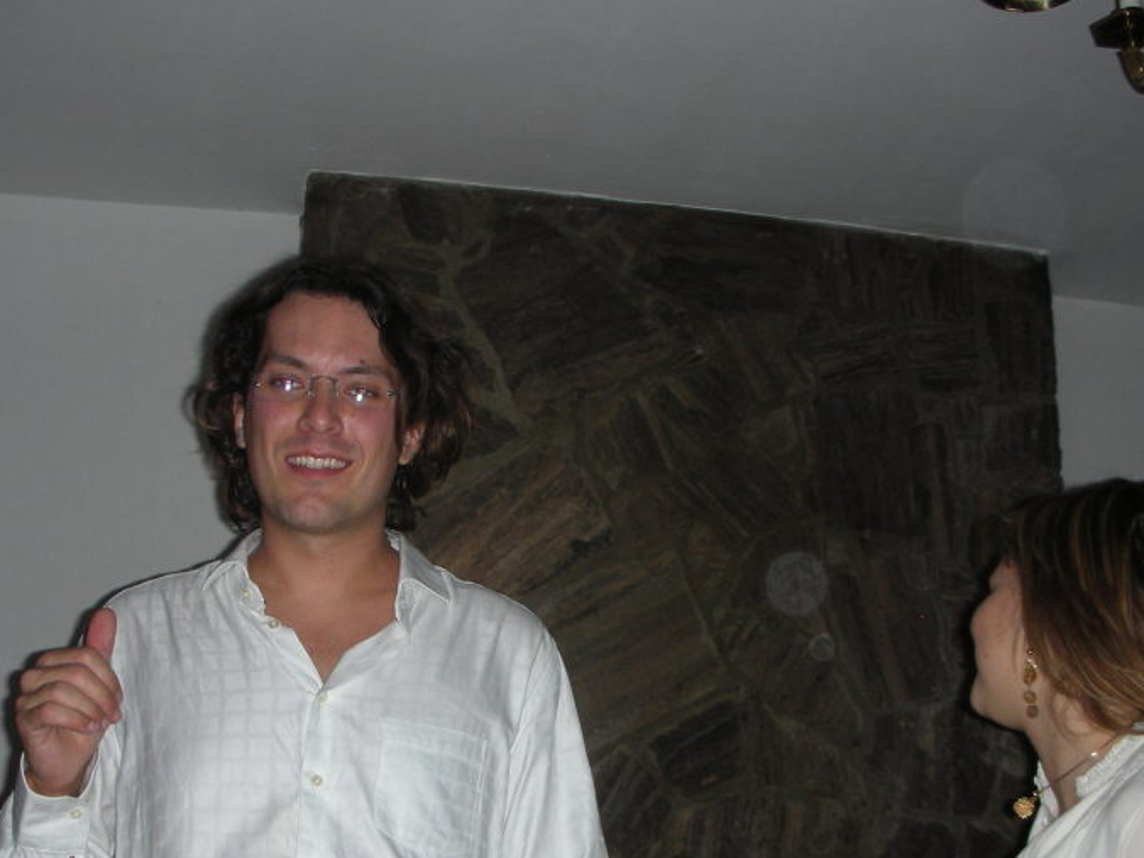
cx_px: 509
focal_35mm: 53
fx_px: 1752
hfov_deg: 36.1
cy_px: 591
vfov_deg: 27.3
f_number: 3
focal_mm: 5.8
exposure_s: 1/60.1
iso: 60
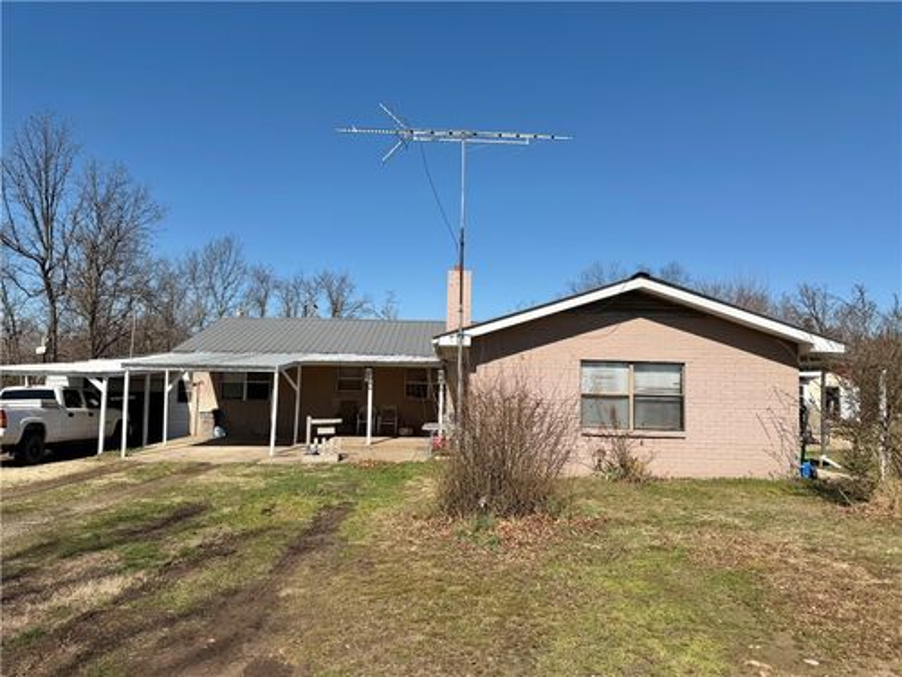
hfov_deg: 71.6
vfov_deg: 56.8
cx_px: 451
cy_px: 338
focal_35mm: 24
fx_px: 625
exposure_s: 1/6711
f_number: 1.78
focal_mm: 6.76
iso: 80
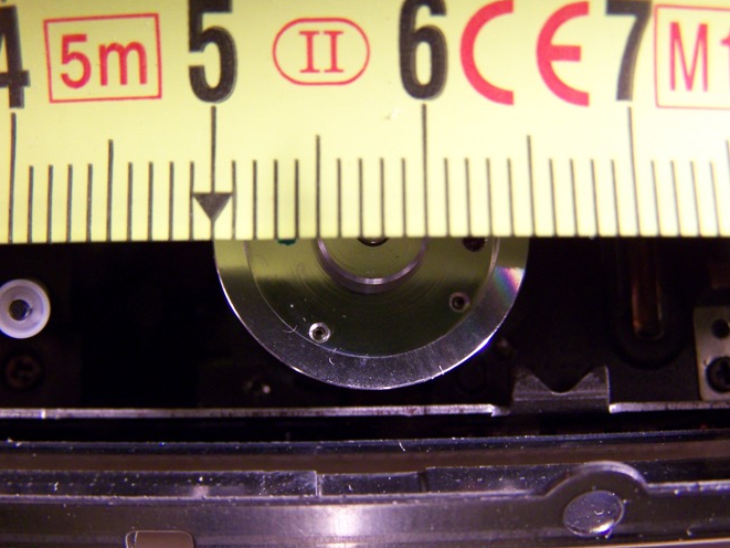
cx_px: 357
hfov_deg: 41.2
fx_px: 970
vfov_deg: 31.5
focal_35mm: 46
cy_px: 317
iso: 160
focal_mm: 6.3
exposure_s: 1/15
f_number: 2.8
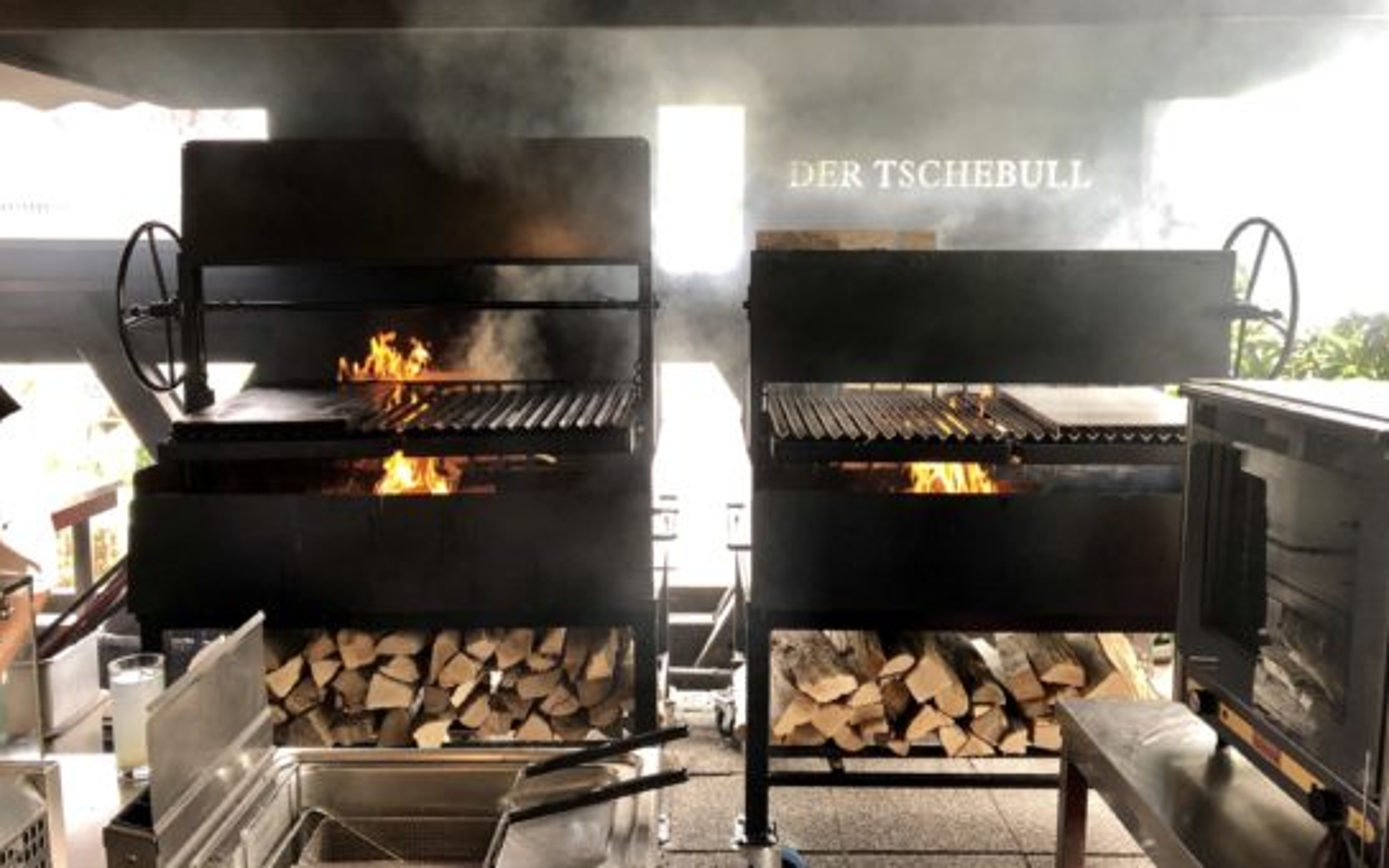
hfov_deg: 62.9
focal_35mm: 30
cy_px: 394
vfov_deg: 41.8
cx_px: 697
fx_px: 1136
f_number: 1.8
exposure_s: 1/33
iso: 32
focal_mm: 3.99
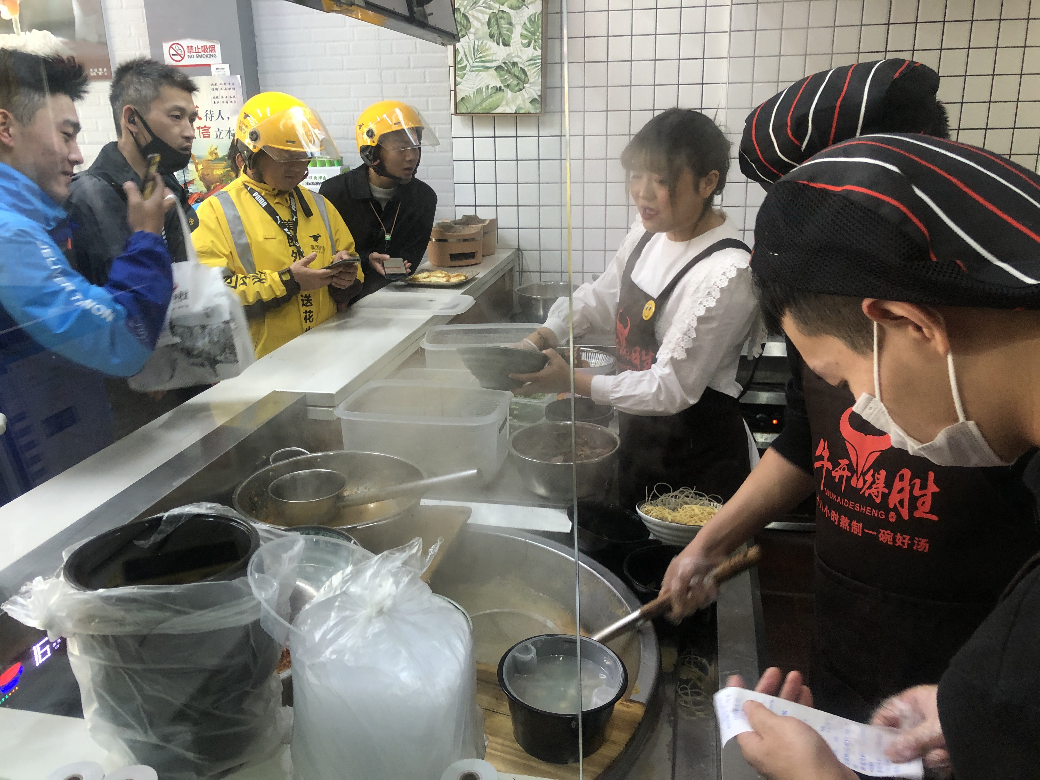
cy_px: 390
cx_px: 520
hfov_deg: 63.4
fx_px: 841
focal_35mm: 28
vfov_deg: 49.7
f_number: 1.8
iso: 50
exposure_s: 1/17
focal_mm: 4
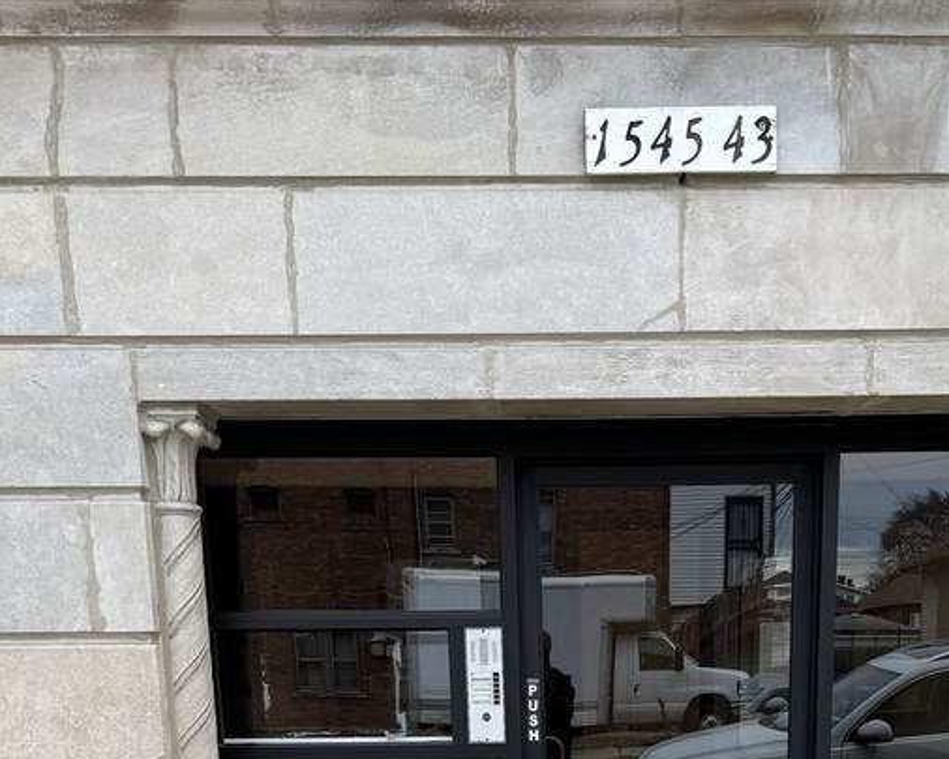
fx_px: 1405
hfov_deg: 37.1
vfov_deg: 26.0
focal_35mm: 50
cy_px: 976
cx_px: 606
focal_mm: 6.76
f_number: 1.78
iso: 80
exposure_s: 1/575
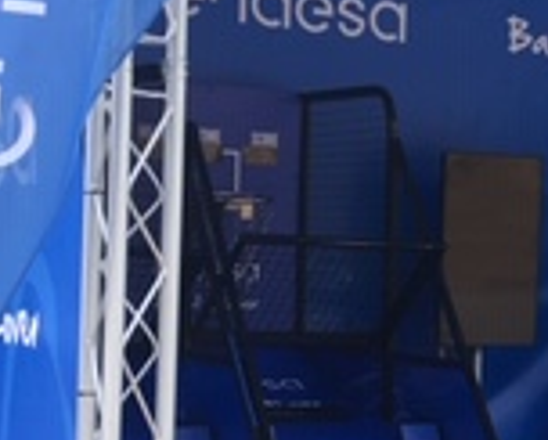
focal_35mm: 119
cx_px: 624
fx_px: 1933
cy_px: 368
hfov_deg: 15.6
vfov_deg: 12.9
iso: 25
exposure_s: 1/183
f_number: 2.2
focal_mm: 4.15
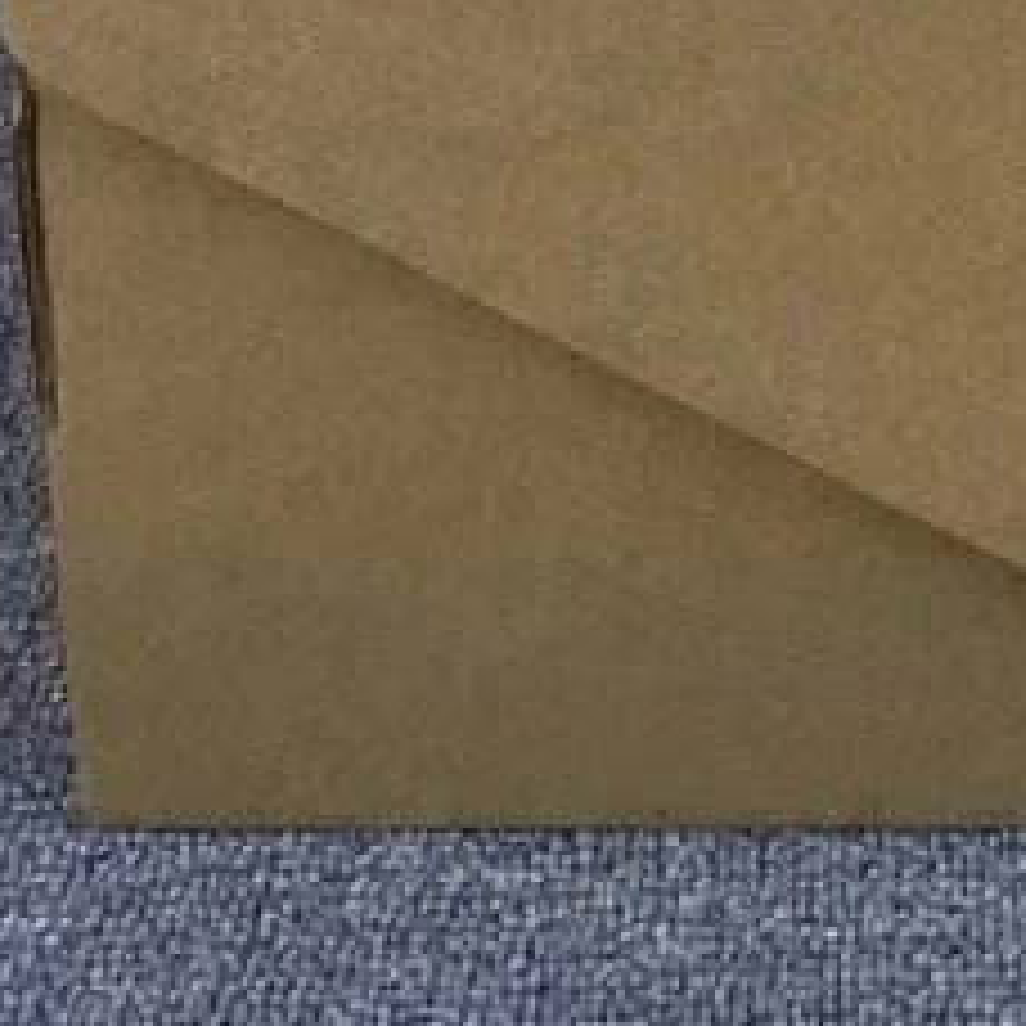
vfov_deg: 15.1
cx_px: 1084
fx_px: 3622
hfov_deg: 15.7
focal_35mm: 108
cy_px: -443
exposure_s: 1/243
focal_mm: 3.3
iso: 25
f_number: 2.4
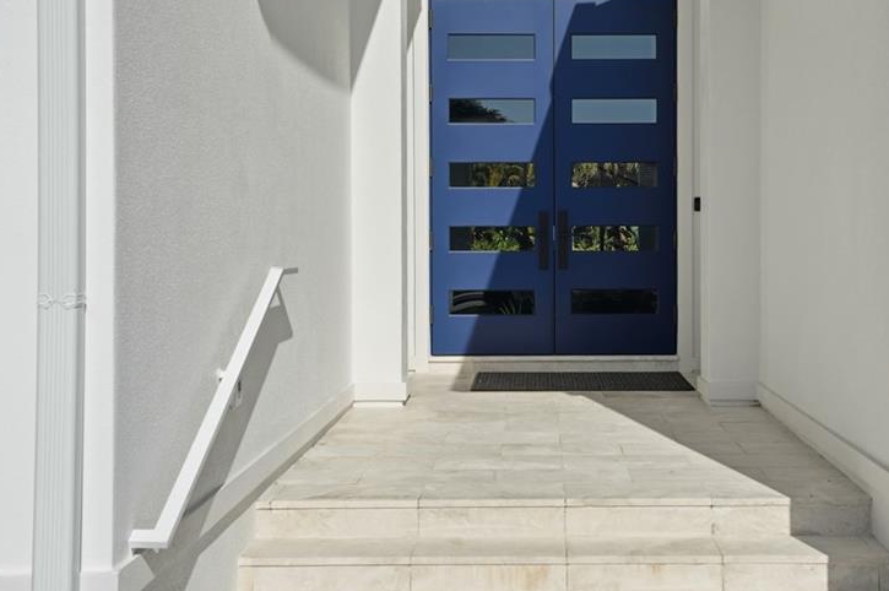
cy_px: 231
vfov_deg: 27.9
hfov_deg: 40.9
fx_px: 1184
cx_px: 553
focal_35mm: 48
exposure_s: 1/8000
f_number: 9
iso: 400
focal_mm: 34
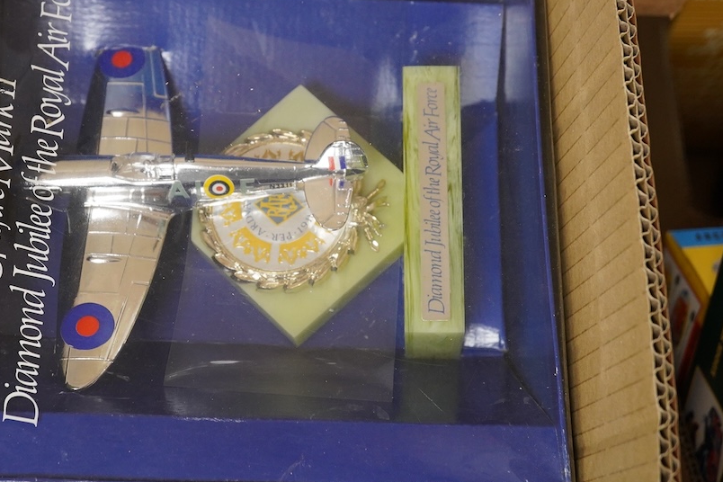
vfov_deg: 21.5
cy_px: 200
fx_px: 1265
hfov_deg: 31.7
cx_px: 252
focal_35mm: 63
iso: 2000
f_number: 8
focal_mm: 30
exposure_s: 1/100
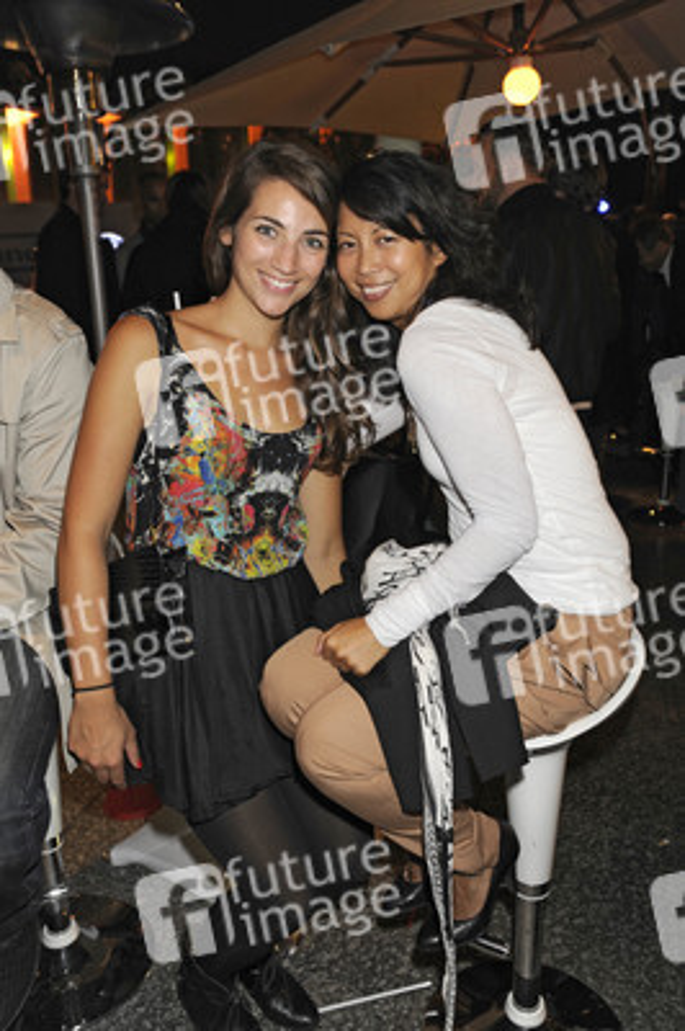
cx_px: 342
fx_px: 886
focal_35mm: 31
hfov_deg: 42.3
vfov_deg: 60.3
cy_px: 516
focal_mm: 31
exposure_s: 1/50
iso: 1000
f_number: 5
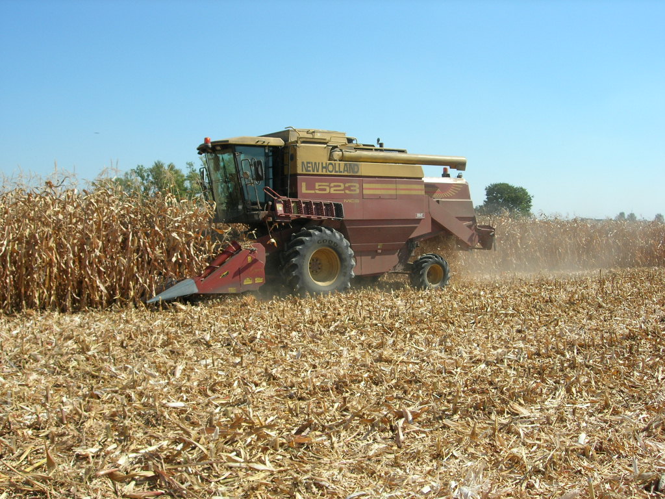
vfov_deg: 37.7
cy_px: 250
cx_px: 332
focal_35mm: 38
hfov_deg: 49.0
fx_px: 730
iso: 64
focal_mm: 7.8
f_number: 4.8
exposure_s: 1/533
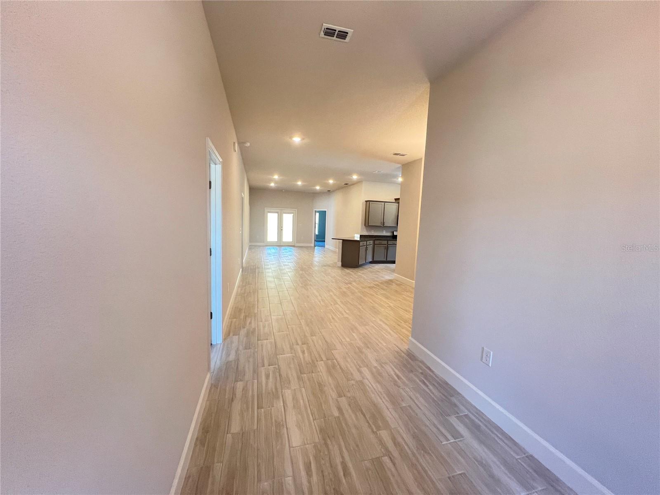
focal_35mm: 13
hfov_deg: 106.2
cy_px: 248
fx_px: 248
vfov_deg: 89.9
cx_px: 330
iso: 200
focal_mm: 1.57
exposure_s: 1/60
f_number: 1.8
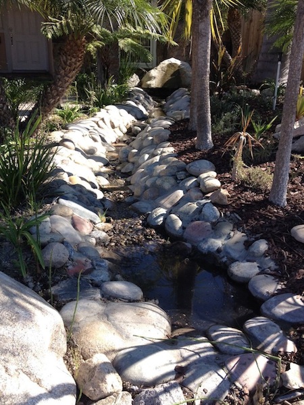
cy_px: 202
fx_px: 410
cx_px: 152
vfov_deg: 52.6
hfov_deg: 40.7
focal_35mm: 35
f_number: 2.4
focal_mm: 4.28
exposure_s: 1/569
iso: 50
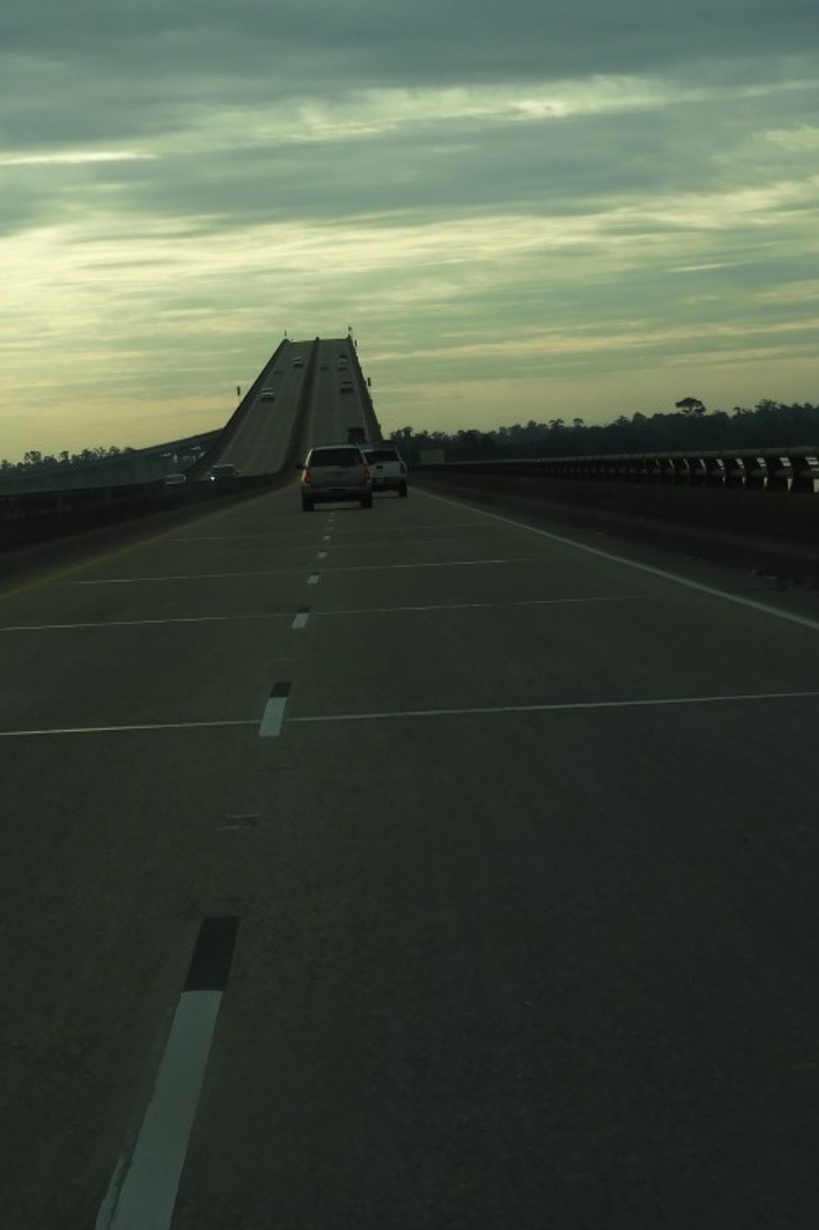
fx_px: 4062
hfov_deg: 11.4
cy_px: 358
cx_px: 15
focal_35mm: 119
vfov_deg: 17.1
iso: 100
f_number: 4.2
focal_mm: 10.7
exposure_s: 1/800
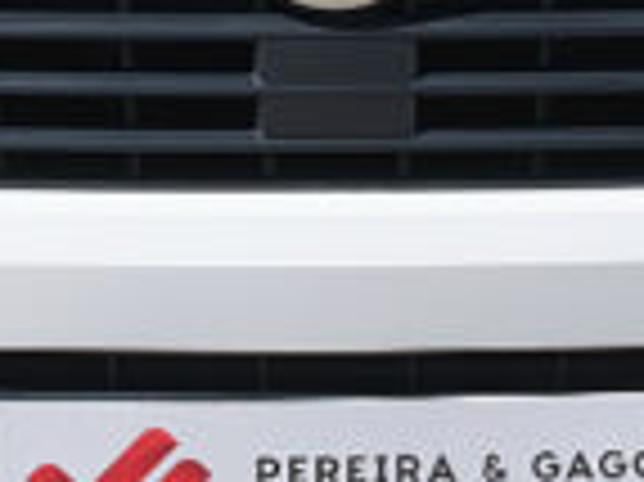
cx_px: 320
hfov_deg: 8.5
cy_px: -232
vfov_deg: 6.3
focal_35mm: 234
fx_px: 4350
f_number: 10
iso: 160
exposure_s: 1/200
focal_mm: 22.8
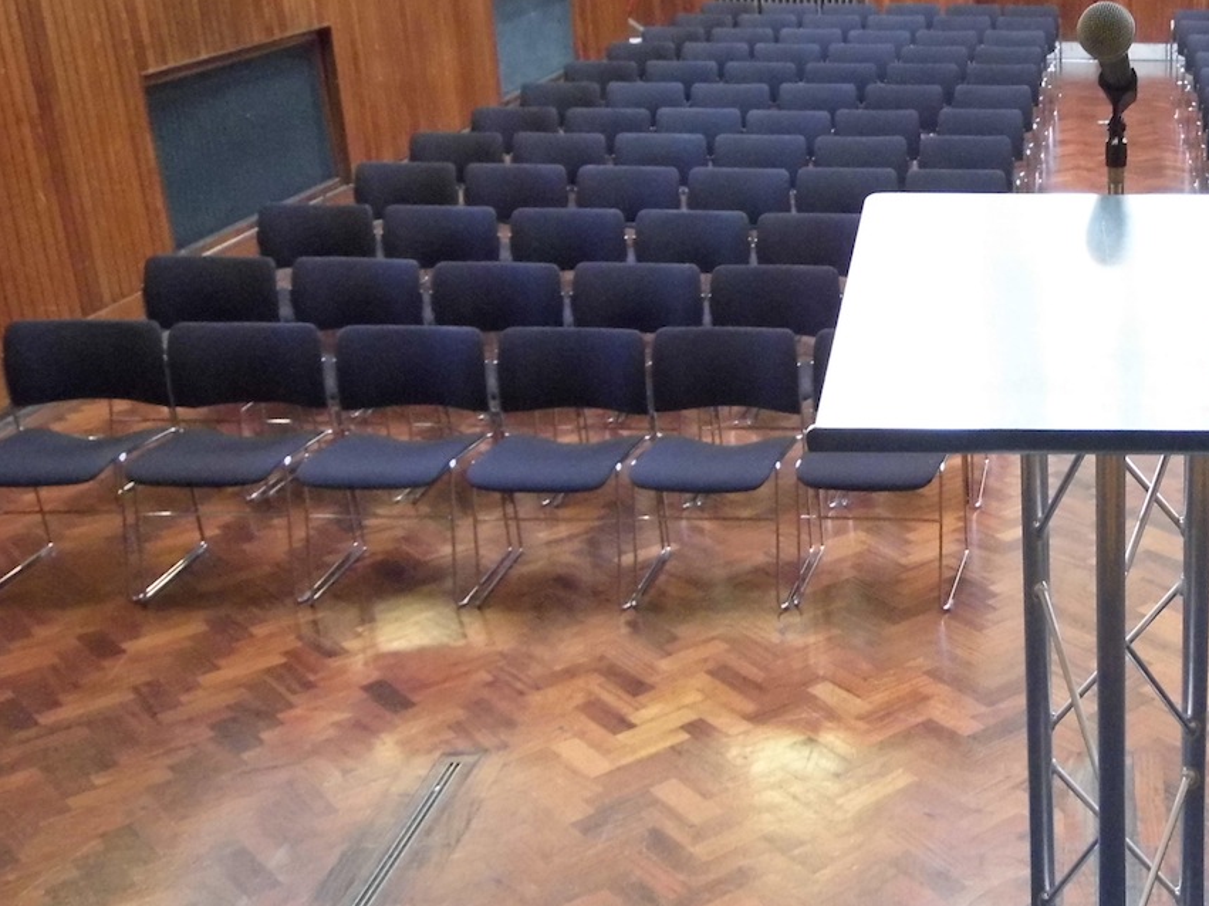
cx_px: 1134
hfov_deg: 37.3
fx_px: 1641
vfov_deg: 30.9
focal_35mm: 47
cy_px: 463
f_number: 3
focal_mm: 4.5
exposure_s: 1/10
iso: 400
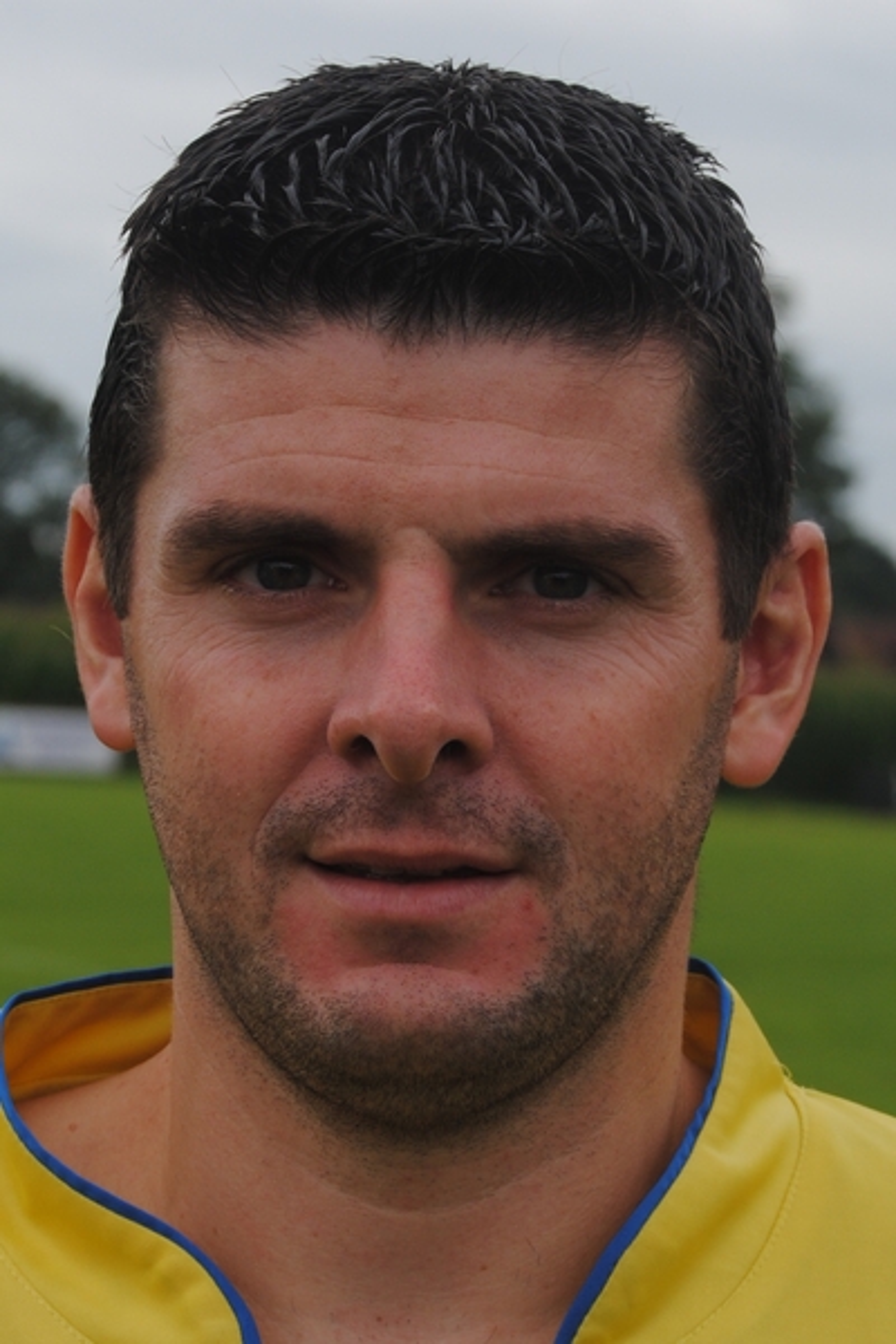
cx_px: 448
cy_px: 672
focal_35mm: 82
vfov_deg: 24.6
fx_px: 3080
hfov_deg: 16.6
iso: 100
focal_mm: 55
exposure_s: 1/125
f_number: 5.6
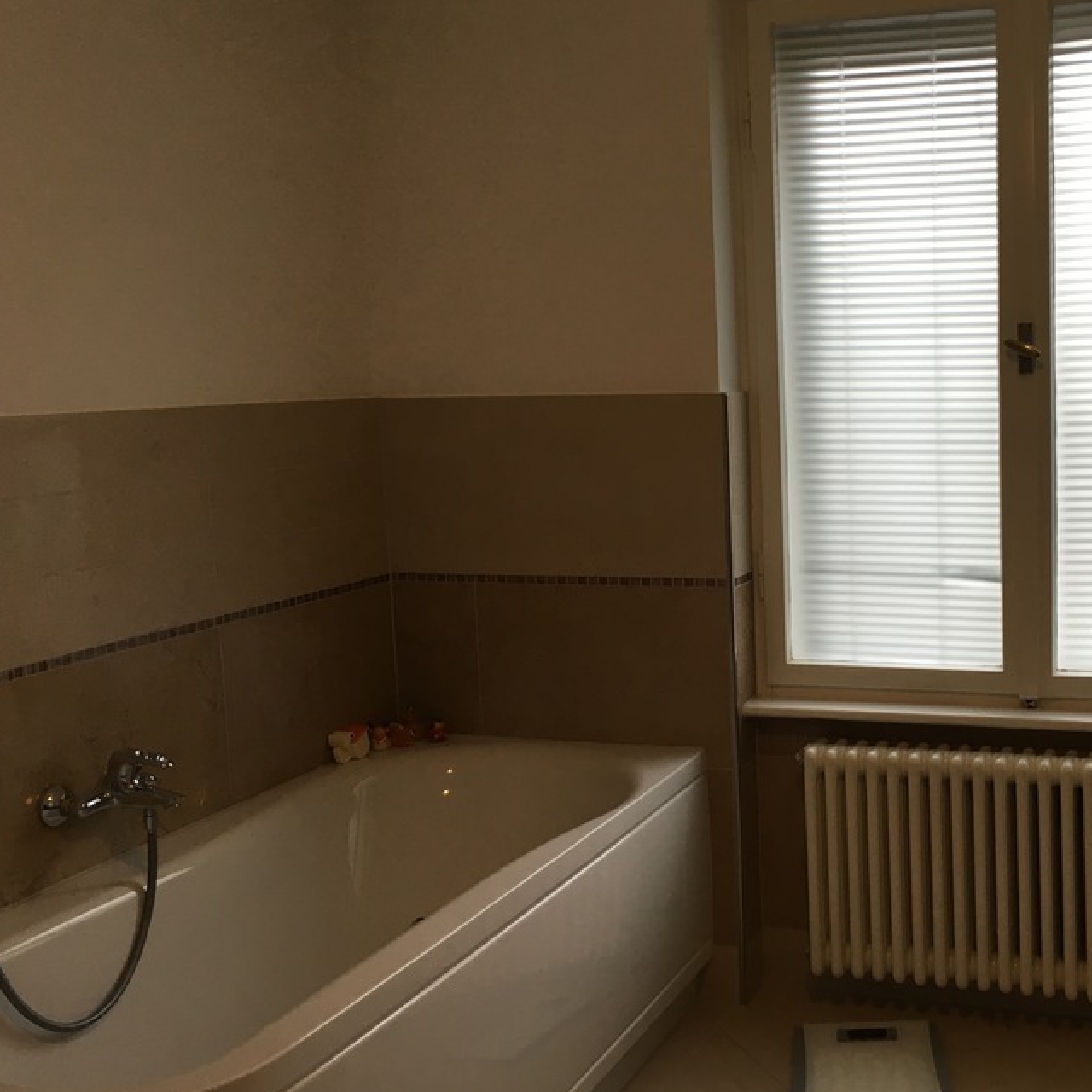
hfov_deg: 39.8
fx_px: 1463
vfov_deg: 40.9
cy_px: 541
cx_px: 824
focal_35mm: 41
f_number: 2.2
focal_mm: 4.15
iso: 25
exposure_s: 1/33
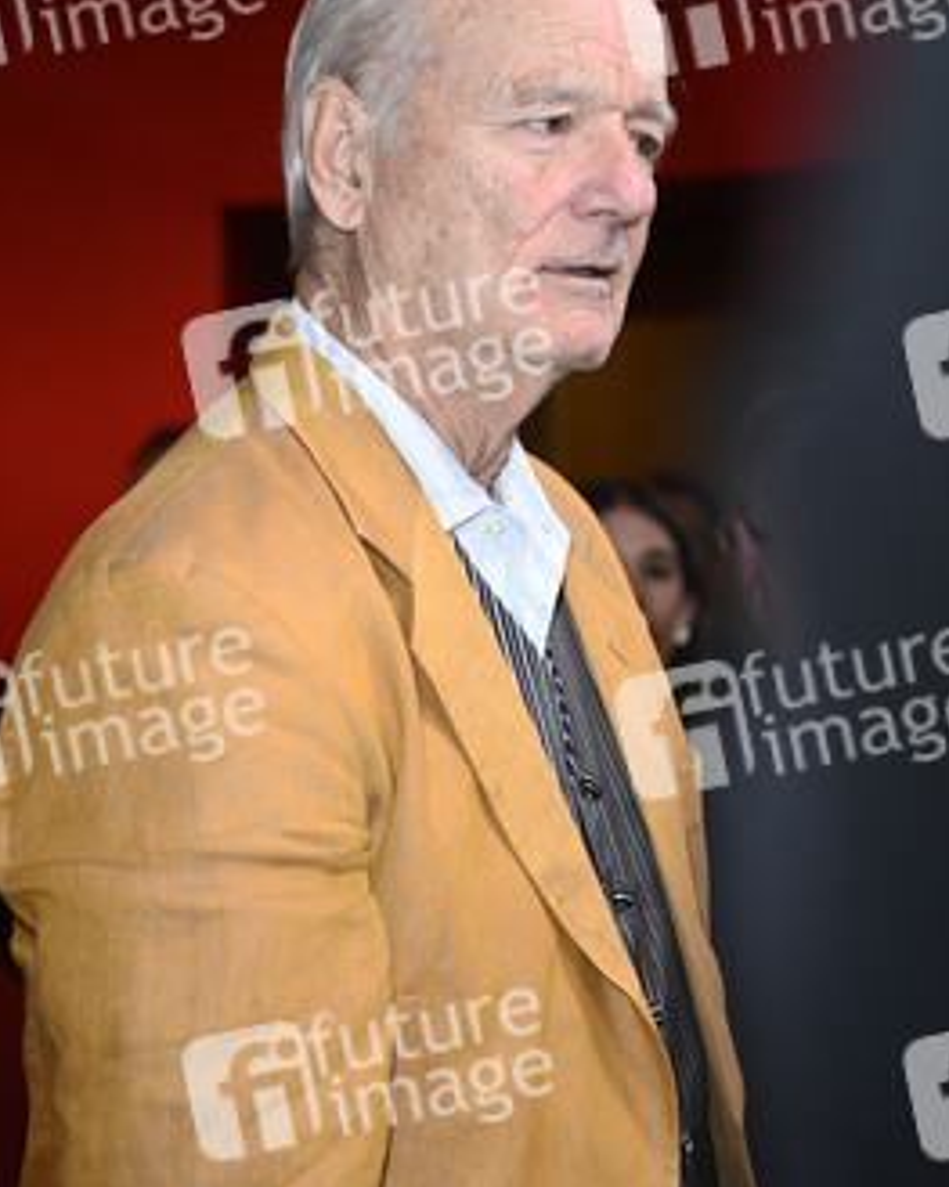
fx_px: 4004
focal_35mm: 114
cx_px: 473
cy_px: 534
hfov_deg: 13.5
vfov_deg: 16.9
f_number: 5.3
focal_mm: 100
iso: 800
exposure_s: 1/250
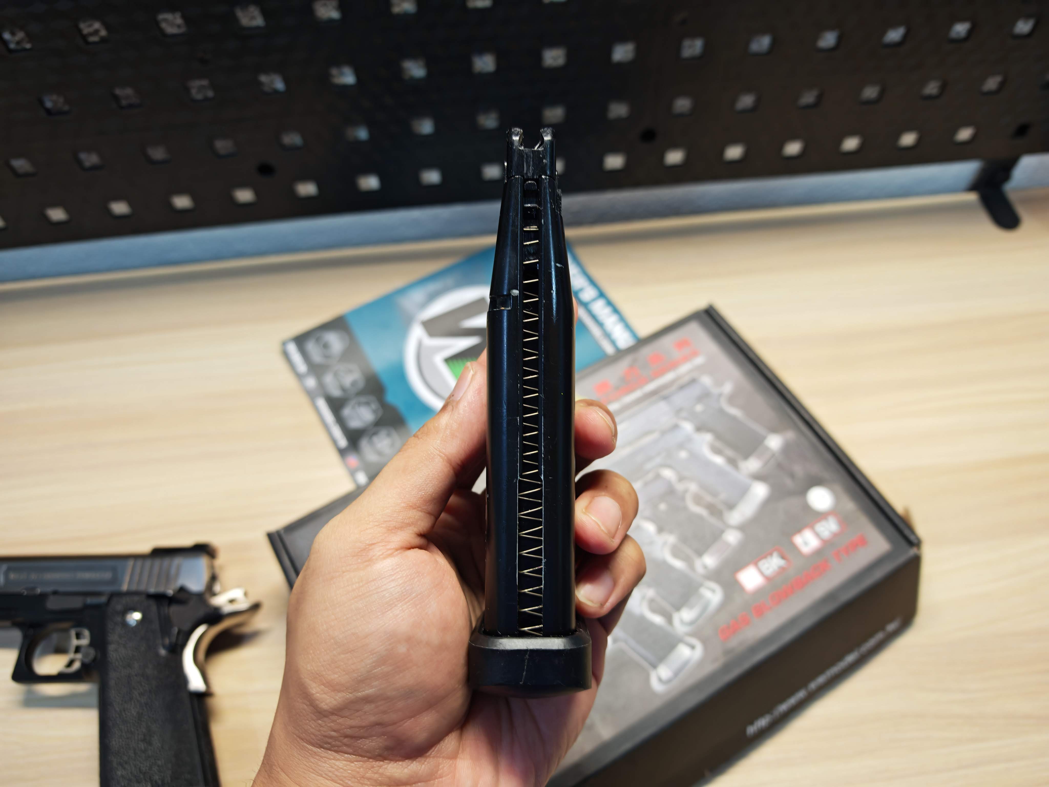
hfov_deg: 71.6
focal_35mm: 24
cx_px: 524
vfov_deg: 56.8
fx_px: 727
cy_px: 394
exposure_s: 1/100
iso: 200
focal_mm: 6.83
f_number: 2
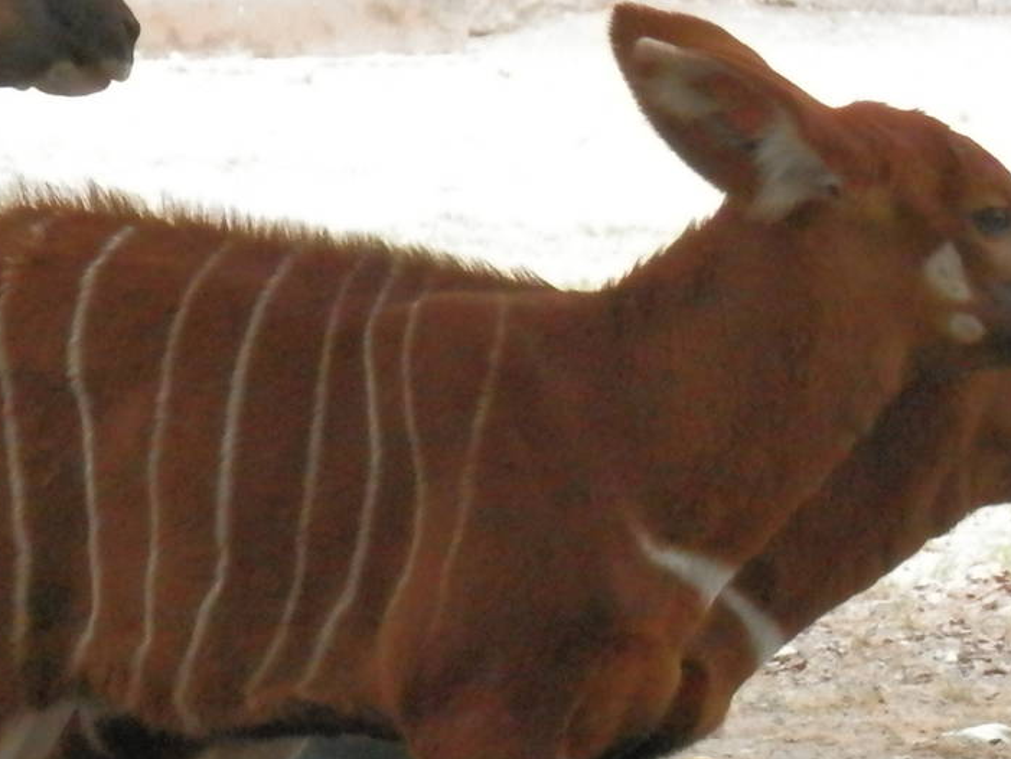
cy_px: 681
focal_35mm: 566
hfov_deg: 3.5
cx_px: 394
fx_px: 16534
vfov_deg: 2.6
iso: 800
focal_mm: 44.4
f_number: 6.2
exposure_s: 1/320
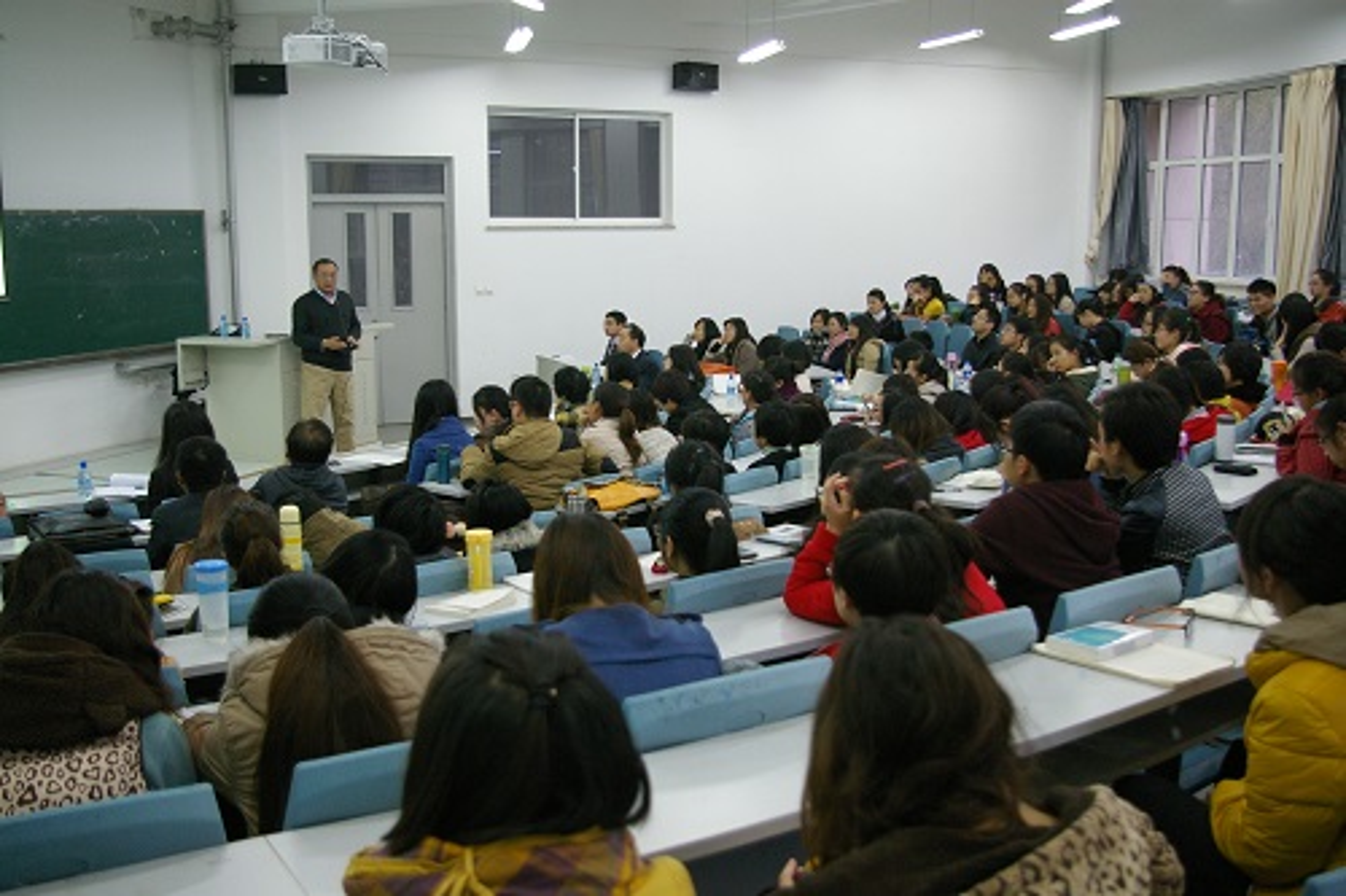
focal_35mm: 36
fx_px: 1345
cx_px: 673
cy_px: 448
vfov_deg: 36.8
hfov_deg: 53.1
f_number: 4
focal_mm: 24
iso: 800
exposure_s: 1/20
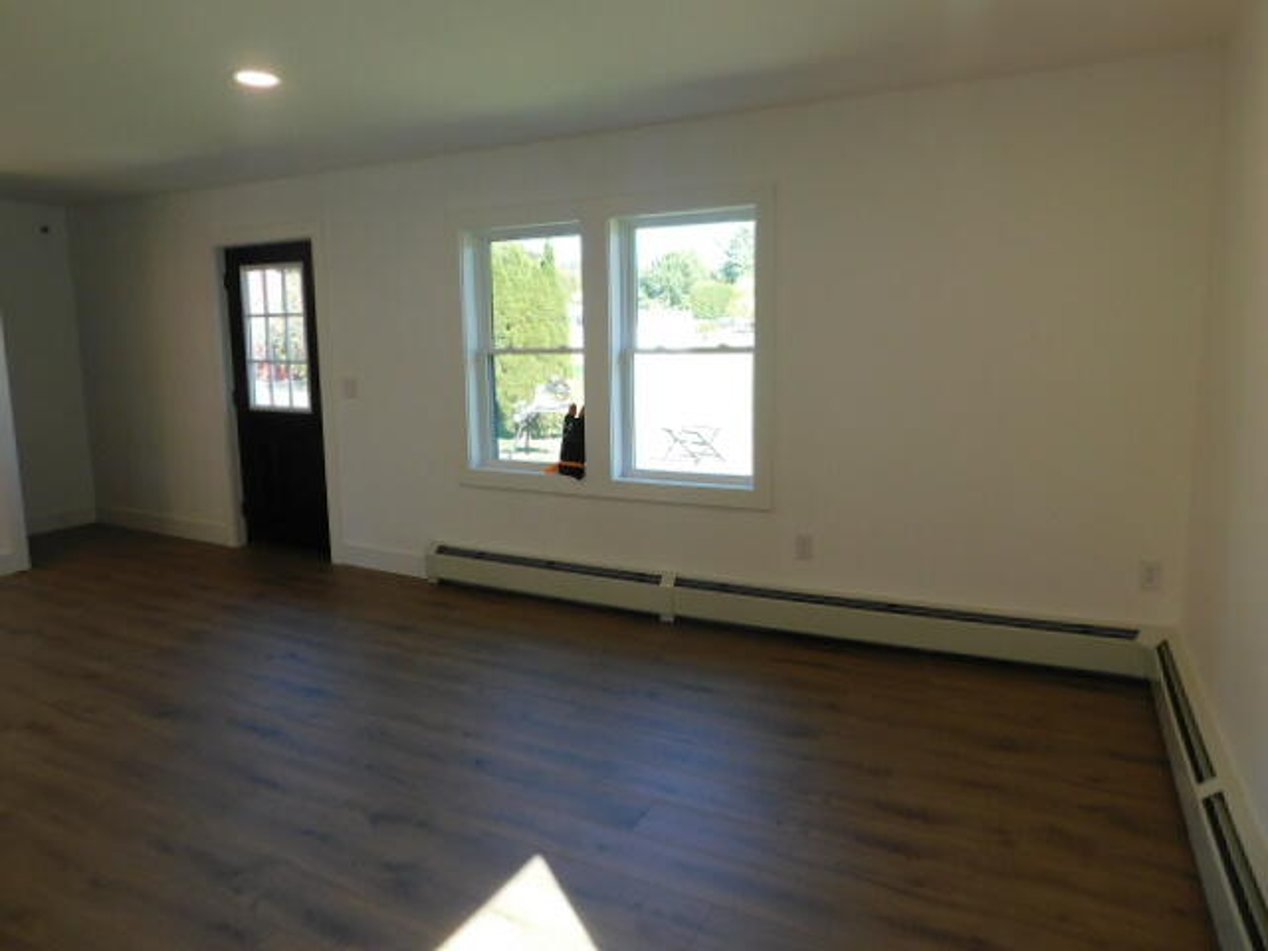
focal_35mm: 23
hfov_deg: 73.9
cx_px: 634
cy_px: 476
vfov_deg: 58.9
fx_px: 843
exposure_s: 1/100
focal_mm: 4
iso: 125
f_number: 3
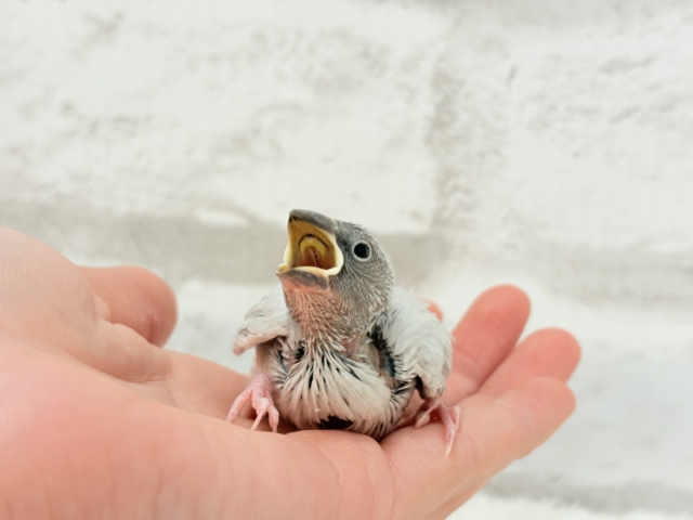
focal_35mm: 52
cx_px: 346
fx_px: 1041
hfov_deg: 36.8
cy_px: 260
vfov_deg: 28.0
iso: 50
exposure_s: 1/50
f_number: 1.6
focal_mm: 5.96
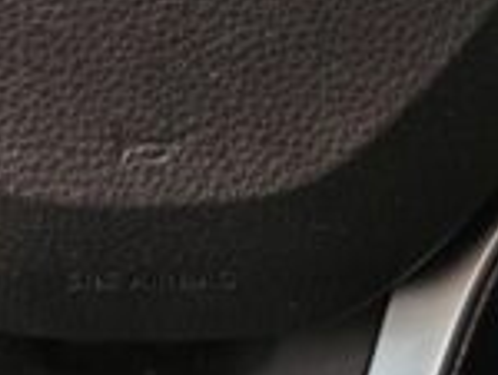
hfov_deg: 12.6
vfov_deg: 8.9
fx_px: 2262
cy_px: -415
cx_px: 262
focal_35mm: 157
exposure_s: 1/50
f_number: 1.6
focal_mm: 5.4
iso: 250
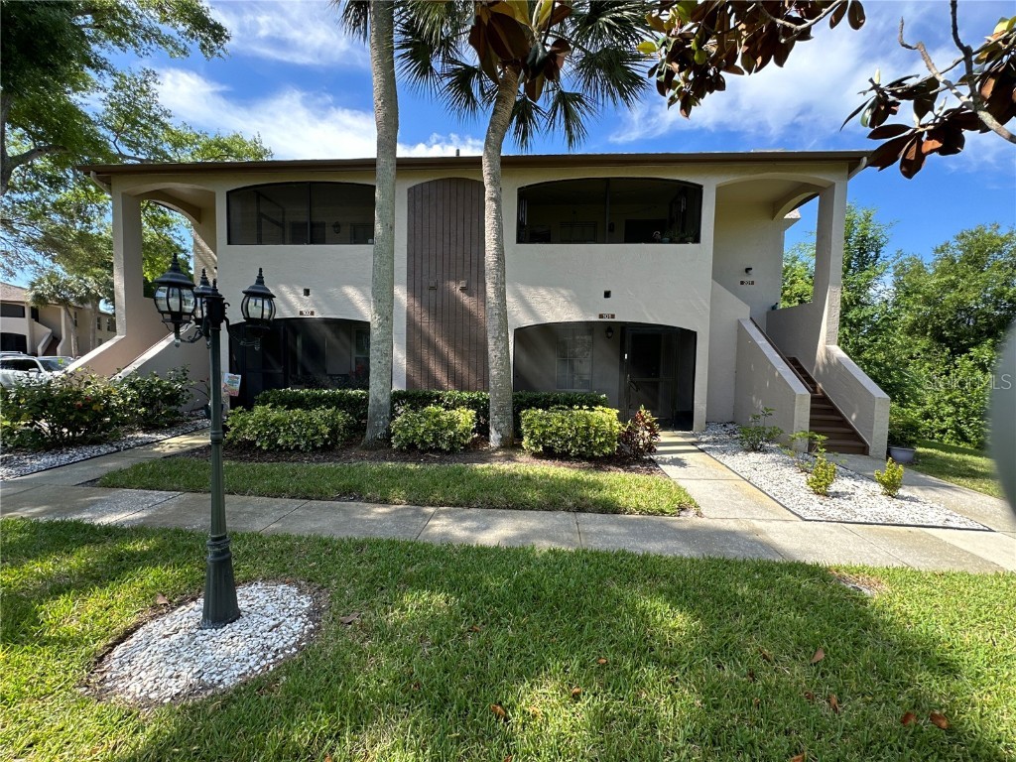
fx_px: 411
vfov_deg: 85.7
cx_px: 508
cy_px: 381
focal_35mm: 14
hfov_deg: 102.1
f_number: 2.2
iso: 40
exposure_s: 1/368
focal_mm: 2.22
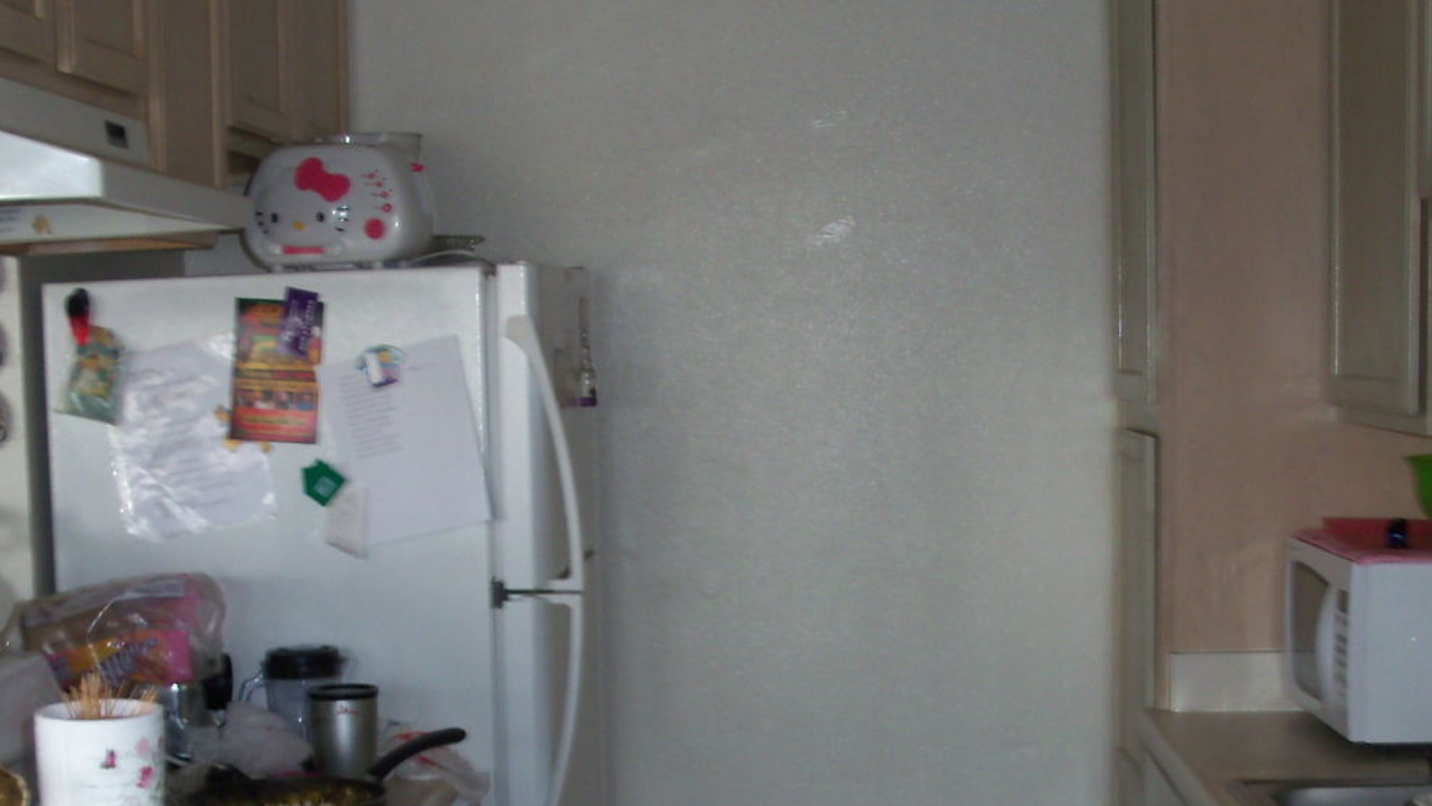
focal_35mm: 62
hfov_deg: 33.8
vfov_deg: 19.3
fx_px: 2355
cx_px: 779
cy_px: 630
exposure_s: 1/30
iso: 64
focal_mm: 6.3
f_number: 3
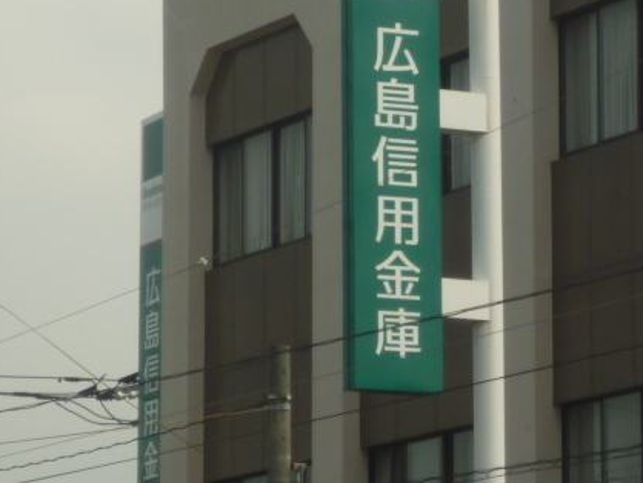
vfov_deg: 5.8
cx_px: 420
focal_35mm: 257
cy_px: 126
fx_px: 4777
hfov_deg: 7.7
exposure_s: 1/500
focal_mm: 15.2
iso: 80
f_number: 5.5
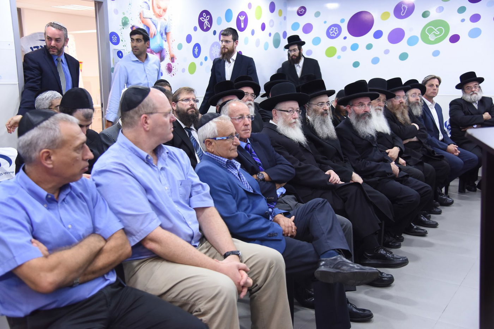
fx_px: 521
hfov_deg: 50.7
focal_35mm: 38
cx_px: 247
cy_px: 164
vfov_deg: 35.0
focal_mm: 38
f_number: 4
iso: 1600
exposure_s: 1/100
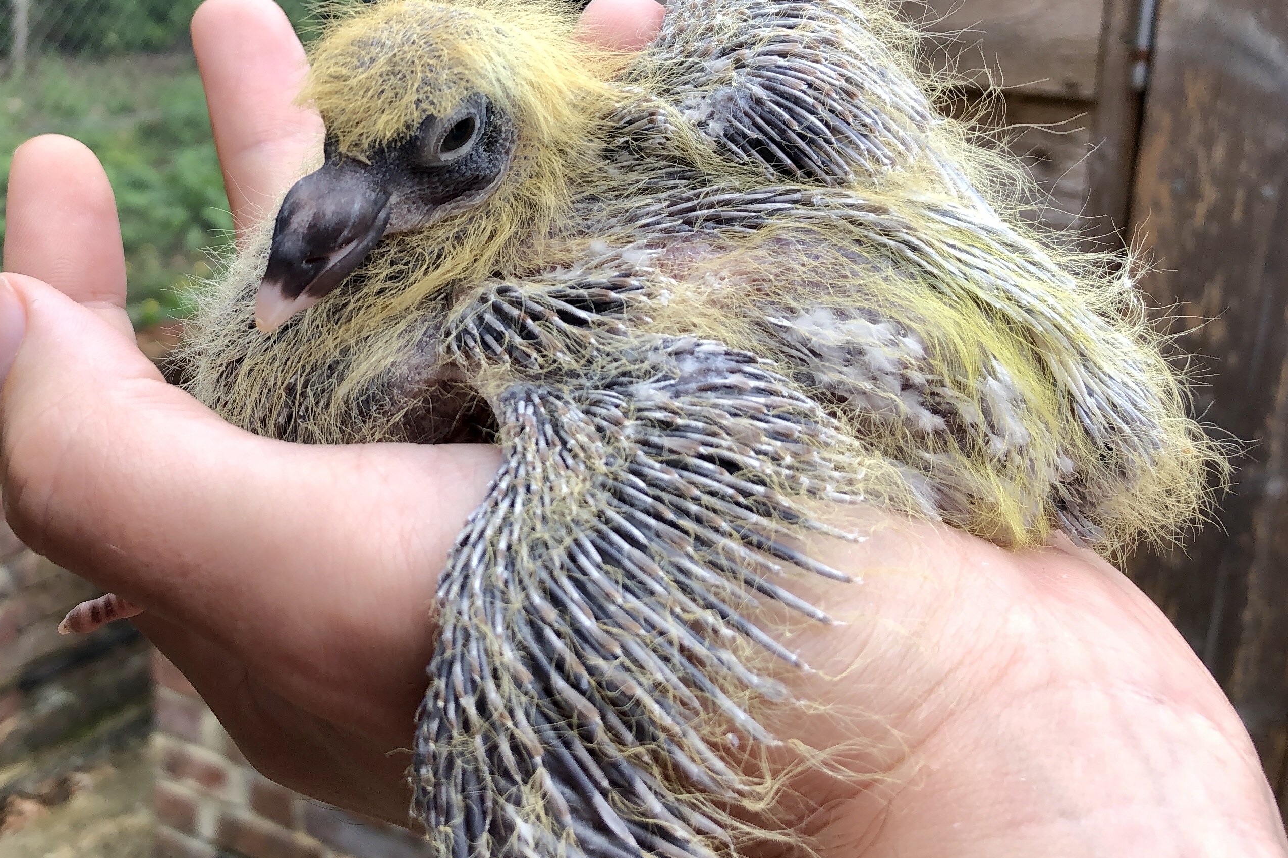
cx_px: 303
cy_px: 302
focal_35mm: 46
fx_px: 1646
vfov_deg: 29.1
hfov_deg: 41.3
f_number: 1.8
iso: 20
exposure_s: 1/246
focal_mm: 4
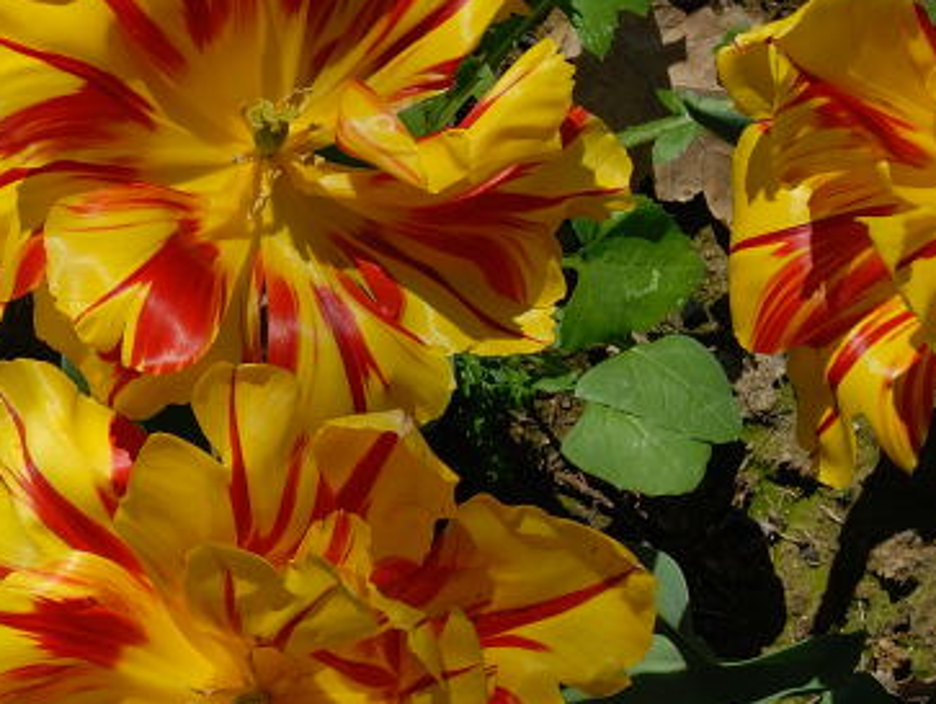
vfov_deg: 10.4
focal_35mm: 142
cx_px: -57
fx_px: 3853
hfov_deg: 13.6
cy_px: 587
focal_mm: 35
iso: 100
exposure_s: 1/160
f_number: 11
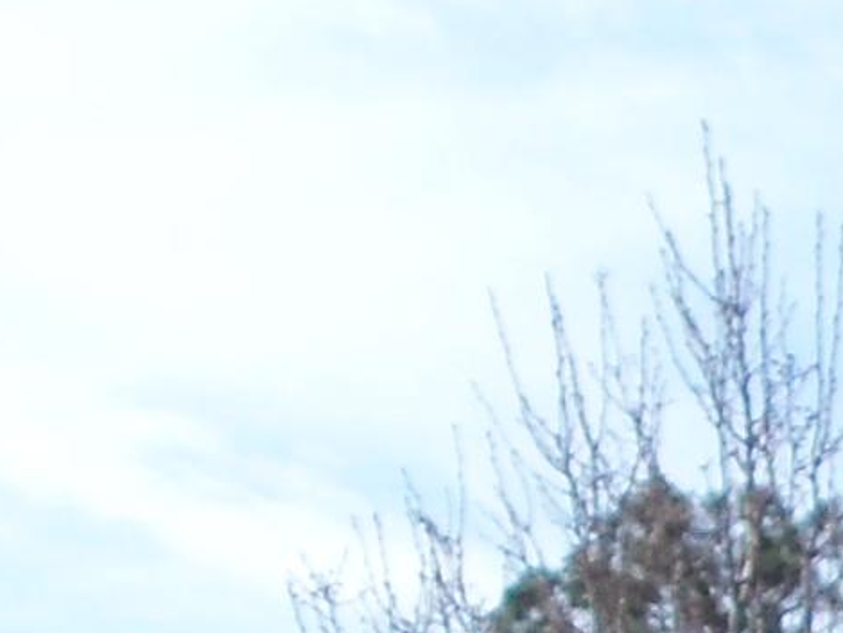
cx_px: 1935
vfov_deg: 7.3
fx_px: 4508
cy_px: 1711
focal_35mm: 185
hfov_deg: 9.6
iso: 80
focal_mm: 5.2
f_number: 3.4
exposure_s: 1/640
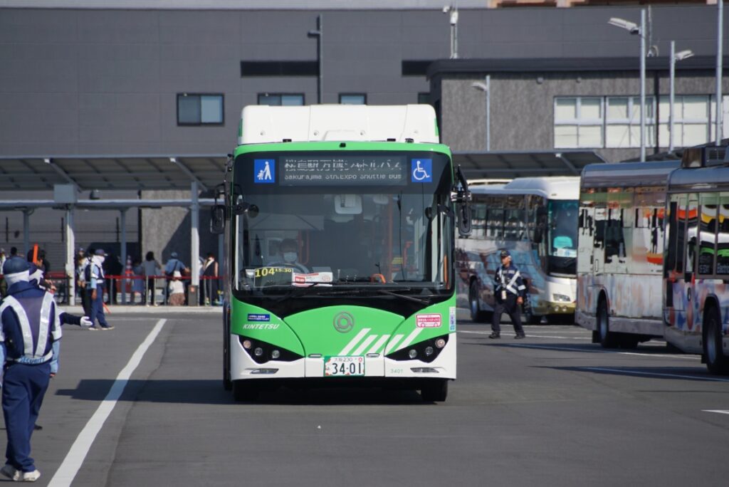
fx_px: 7598
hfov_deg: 5.5
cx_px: 364
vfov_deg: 3.7
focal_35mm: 375
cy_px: 244
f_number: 6.3
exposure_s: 1/500
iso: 100
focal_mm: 250
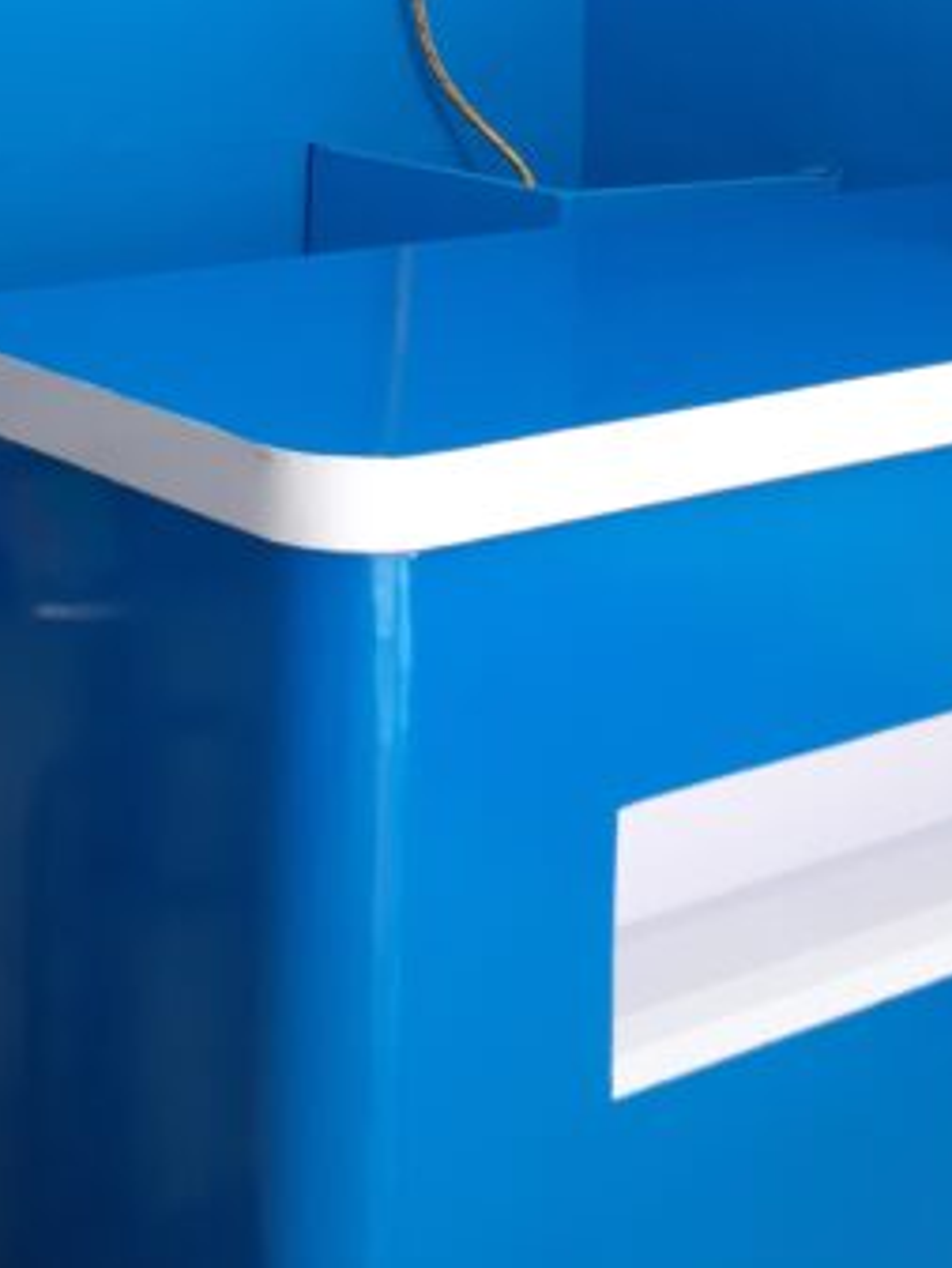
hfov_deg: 19.3
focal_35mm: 76
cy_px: -68
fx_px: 2785
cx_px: 271
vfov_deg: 24.2
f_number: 2
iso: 100
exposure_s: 1/50
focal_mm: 4.6
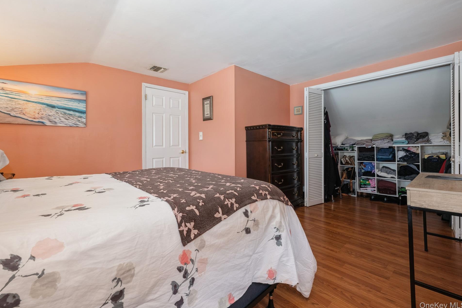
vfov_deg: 77.3
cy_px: 146
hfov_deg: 100.3
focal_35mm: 15
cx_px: 221
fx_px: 192
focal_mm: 14
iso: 400
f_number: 11
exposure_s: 1/8
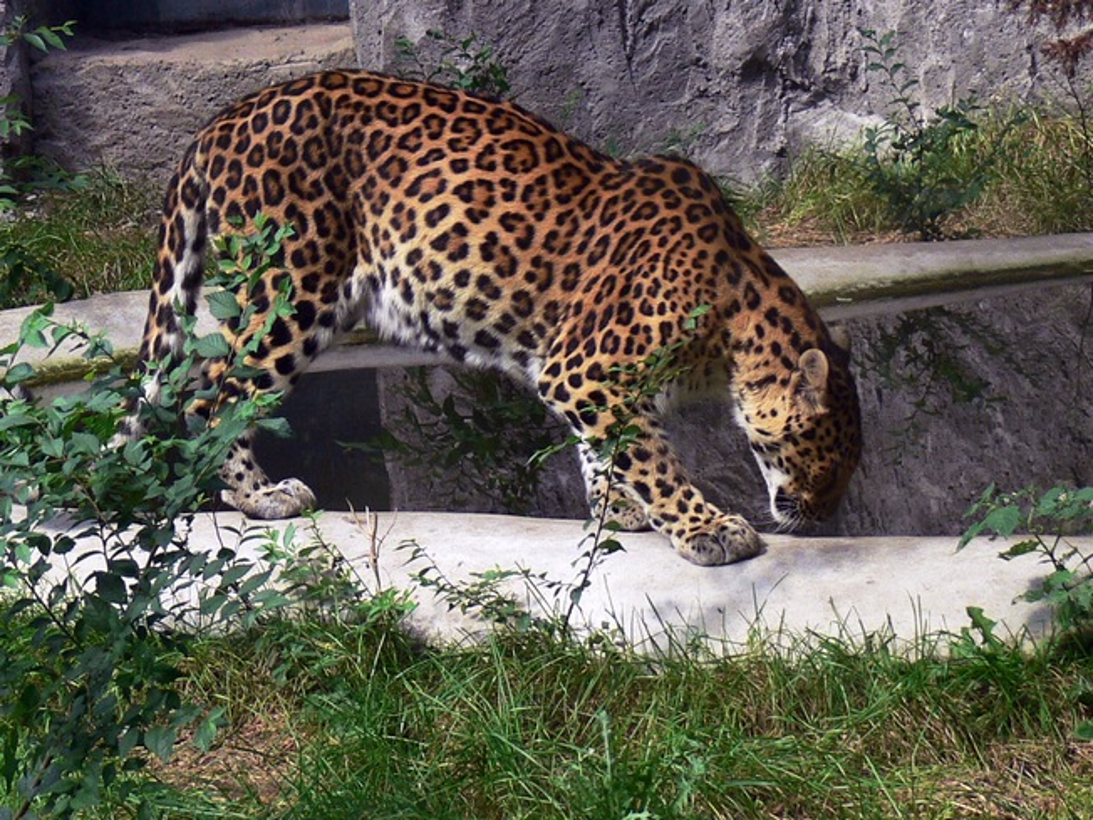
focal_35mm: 125
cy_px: 410
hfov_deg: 15.8
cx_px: 546
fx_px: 3947
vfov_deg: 11.9
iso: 80
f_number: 3.2
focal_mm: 16.6
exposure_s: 1/160
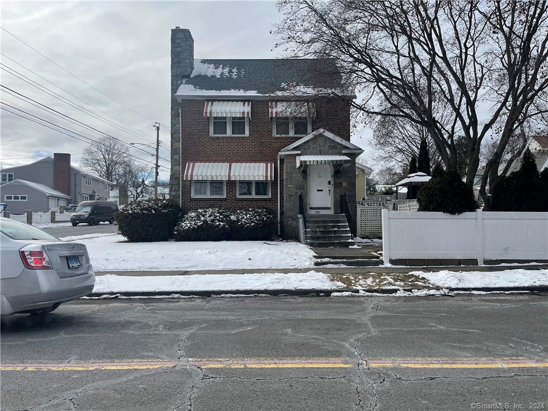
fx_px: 396
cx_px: 274
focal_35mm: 25
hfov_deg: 69.4
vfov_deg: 54.9
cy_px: 206
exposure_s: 1/3448
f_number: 1.6
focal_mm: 5.1
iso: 32
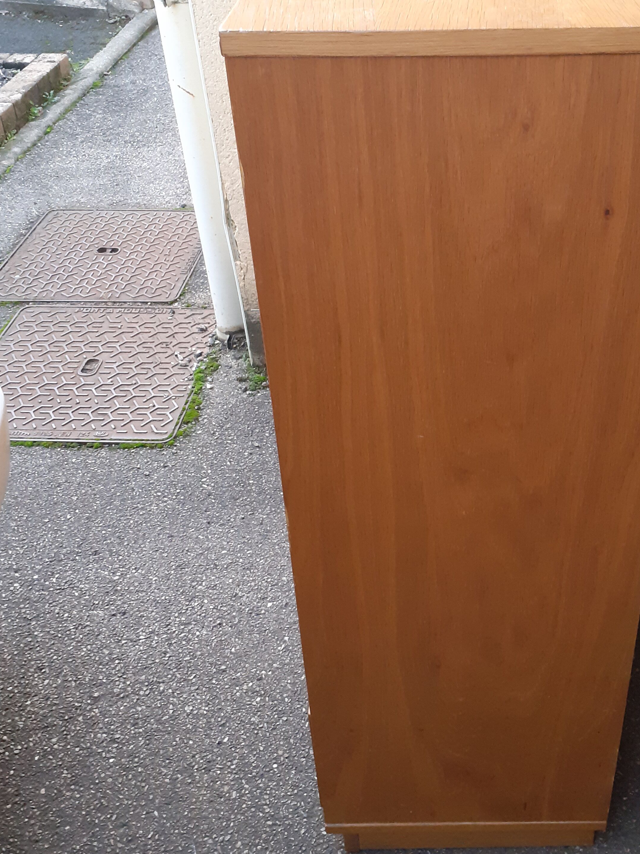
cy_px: 342
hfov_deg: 36.2
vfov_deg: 47.6
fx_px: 962
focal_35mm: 39
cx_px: 461
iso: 250
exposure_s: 1/50
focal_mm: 3.6
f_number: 1.9
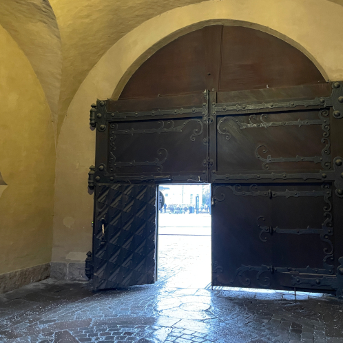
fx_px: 348
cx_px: 203
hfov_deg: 52.2
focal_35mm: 31
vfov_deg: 52.5
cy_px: 173
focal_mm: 4.2
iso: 800
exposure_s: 1/30
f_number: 1.6
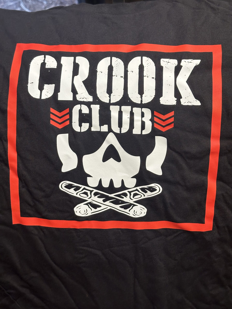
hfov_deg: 30.3
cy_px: 154
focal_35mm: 48
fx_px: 429
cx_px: 116
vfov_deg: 39.7
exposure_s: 1/60
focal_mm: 6.86
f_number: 1.78
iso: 160
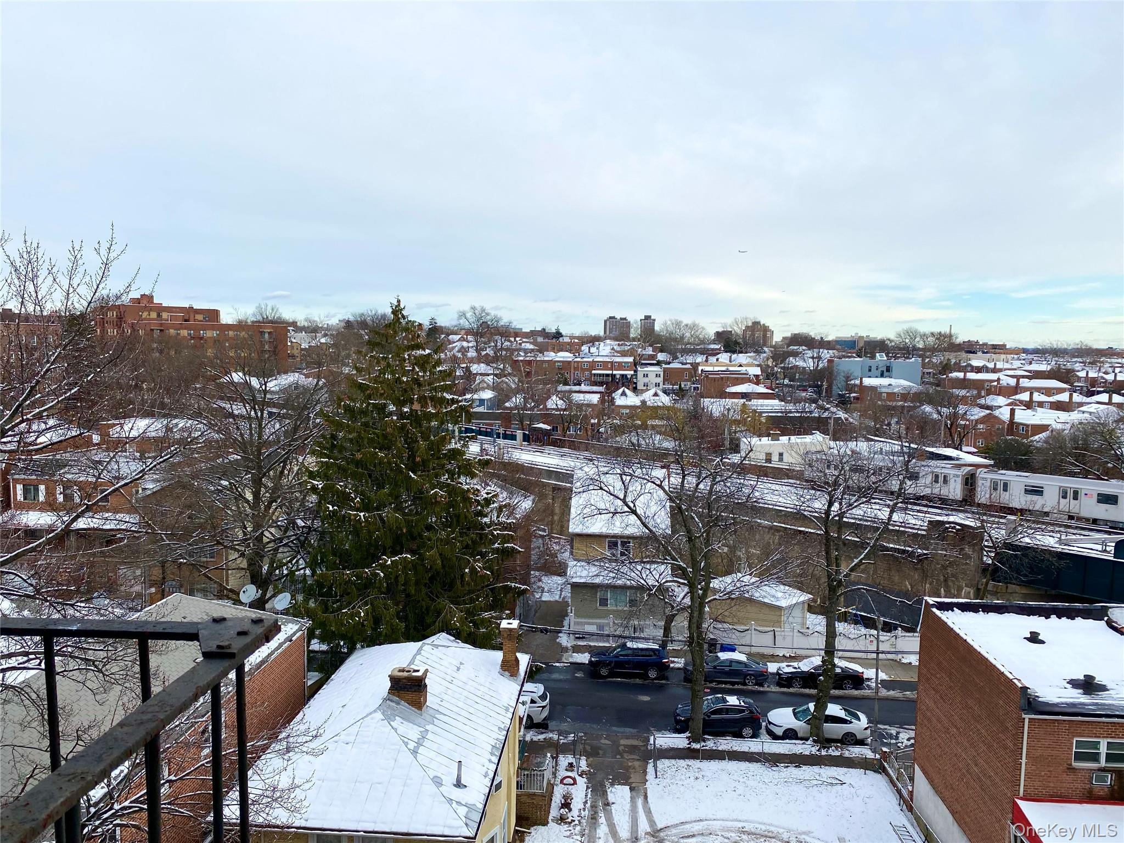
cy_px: 422
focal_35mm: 26
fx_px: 844
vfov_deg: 53.1
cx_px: 562
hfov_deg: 67.3
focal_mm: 4.25
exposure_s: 1/1961
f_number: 1.8
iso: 32
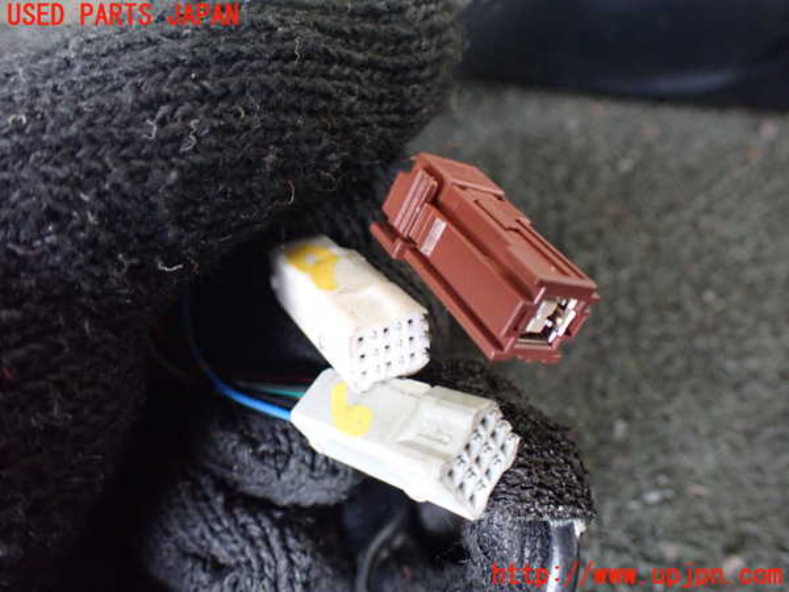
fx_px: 684
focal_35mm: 30
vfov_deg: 46.8
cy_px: 296
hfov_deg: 60.0
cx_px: 394
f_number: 2.3
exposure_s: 1/30
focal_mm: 5.4
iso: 1000
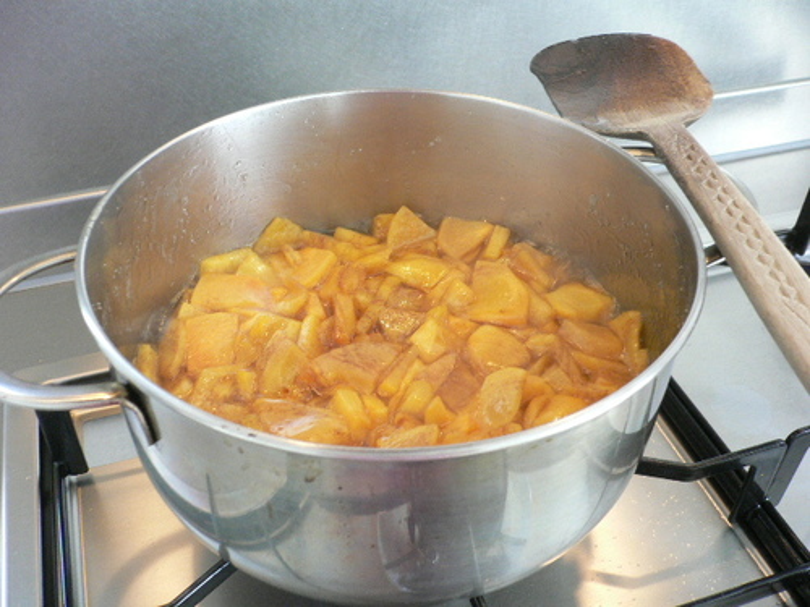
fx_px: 819
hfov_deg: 52.6
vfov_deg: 40.7
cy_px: 304
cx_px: 405
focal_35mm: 35
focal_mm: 5.8
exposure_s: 1/10
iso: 200
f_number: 2.8
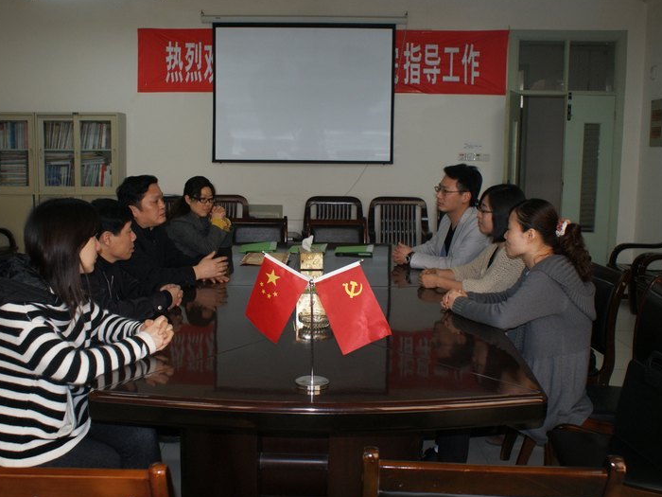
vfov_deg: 42.9
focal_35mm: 33
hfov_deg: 55.3
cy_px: 248
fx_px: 631
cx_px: 304
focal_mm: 20
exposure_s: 1/60
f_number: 5.6
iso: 400
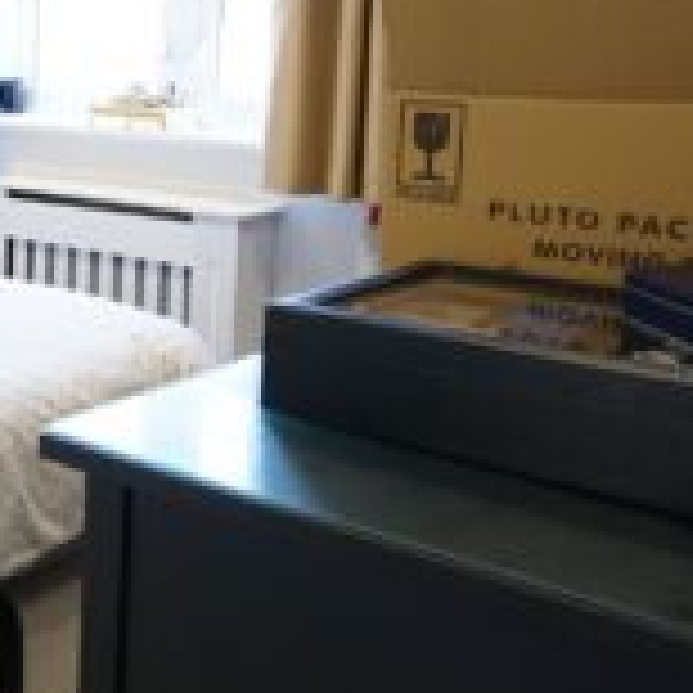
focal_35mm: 53
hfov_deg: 24.6
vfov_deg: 31.5
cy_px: 148
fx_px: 1200
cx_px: -356
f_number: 5
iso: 500
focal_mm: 16
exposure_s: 1/25
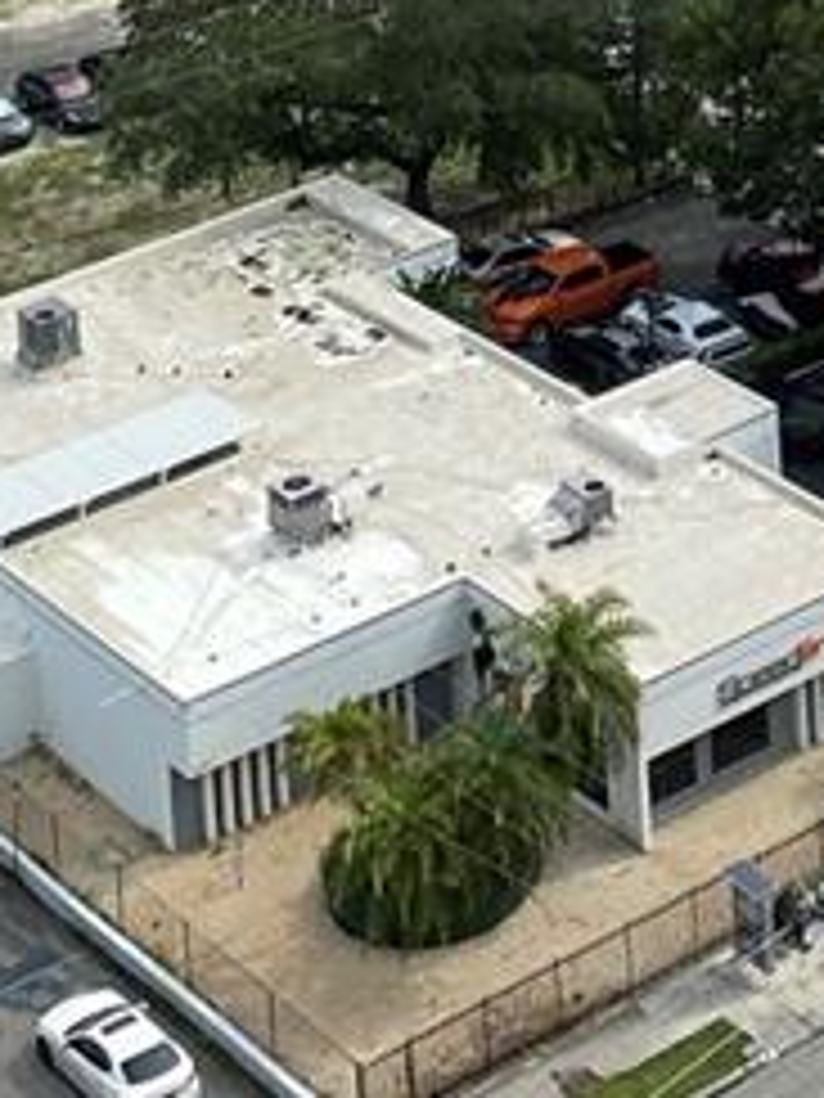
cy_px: -1022
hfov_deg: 11.2
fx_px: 4063
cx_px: 1189
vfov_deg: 13.4
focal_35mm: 128
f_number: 1.8
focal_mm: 4.25
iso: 32
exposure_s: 1/5236
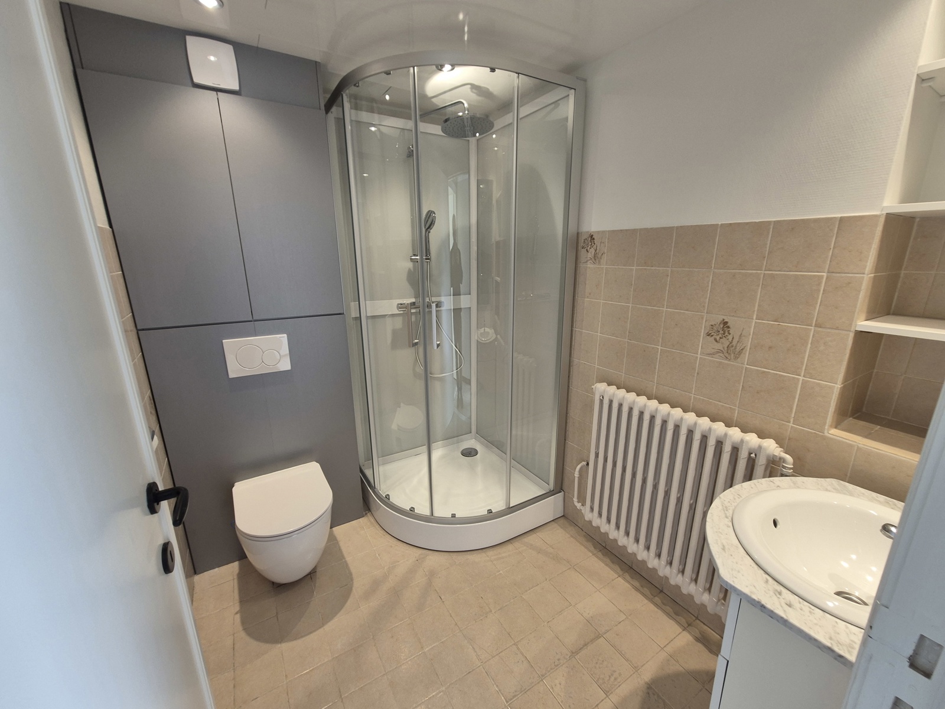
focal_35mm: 13
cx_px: 472
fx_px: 355
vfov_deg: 89.9
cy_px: 354
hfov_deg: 106.2
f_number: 2.2
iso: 100
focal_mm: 2.2
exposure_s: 1/50
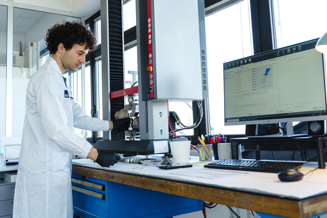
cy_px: 91
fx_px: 336
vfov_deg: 35.8
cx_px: 163
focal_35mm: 37
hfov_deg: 51.9
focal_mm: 31
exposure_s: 1/125
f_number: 4
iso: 250
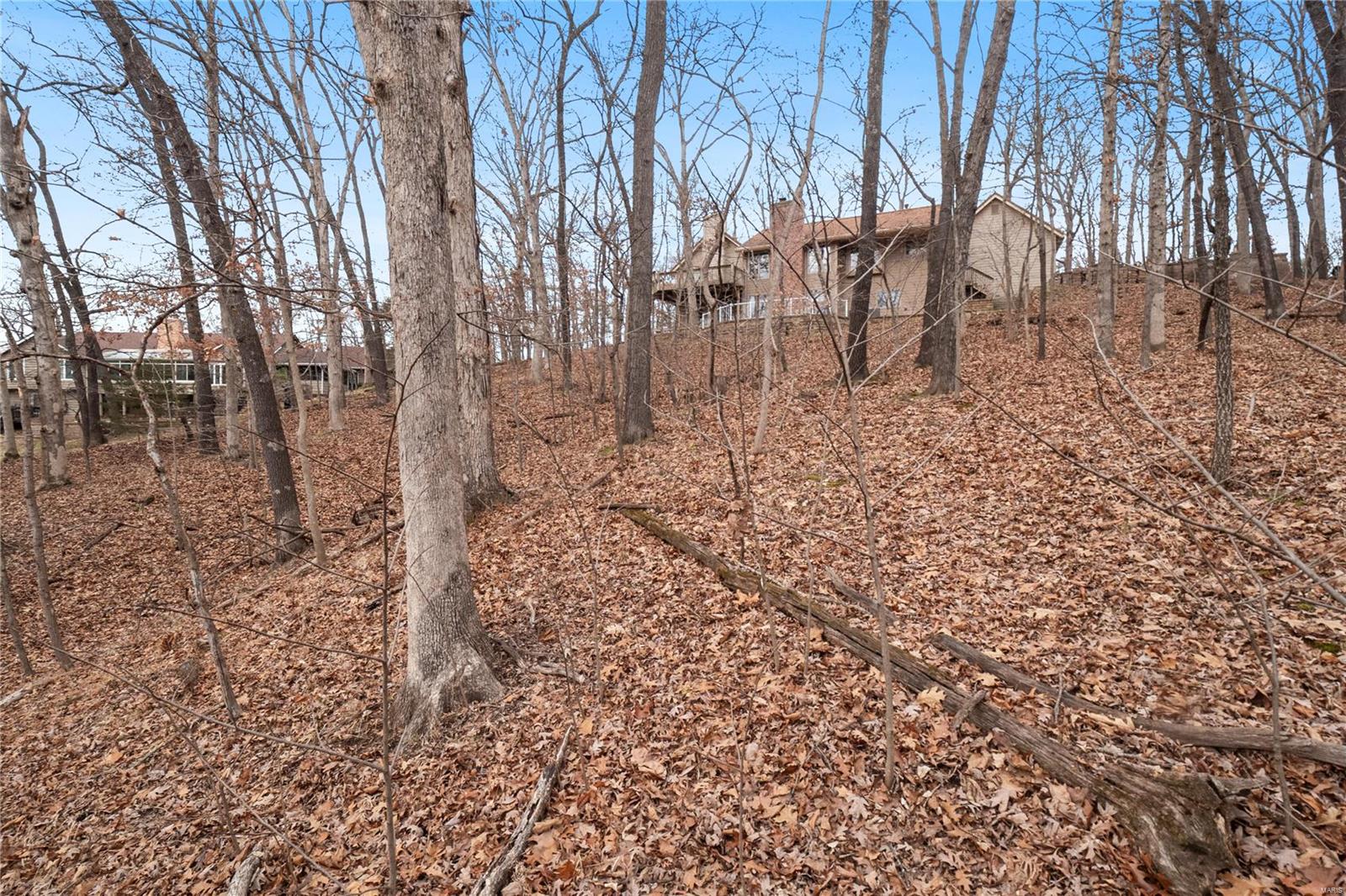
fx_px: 598
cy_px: 448
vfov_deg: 73.7
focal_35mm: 16
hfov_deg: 96.7
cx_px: 673
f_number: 8
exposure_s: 1/15
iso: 400
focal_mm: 8
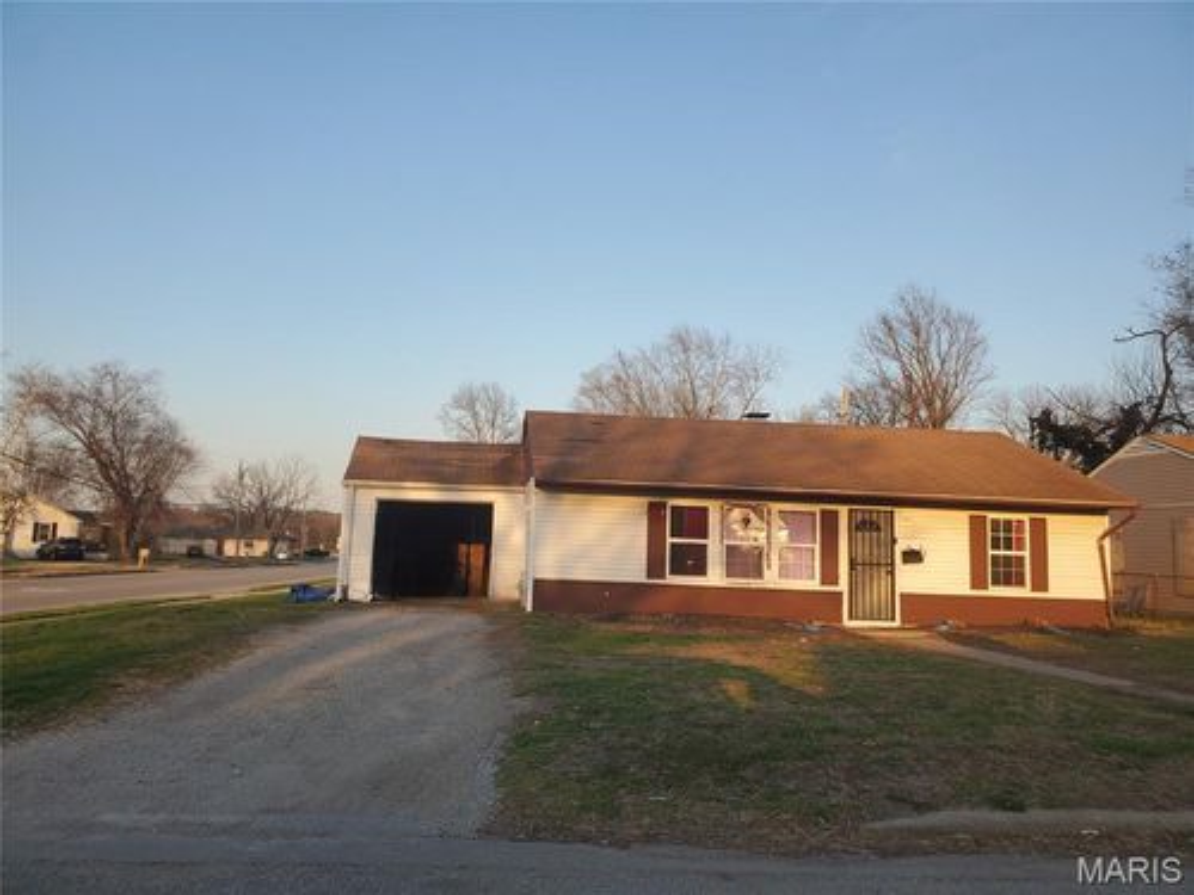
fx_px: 897
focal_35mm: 26
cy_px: 448
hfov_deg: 67.3
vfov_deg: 53.1
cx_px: 597
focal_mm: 4.3
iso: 50
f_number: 2.4
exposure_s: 1/556
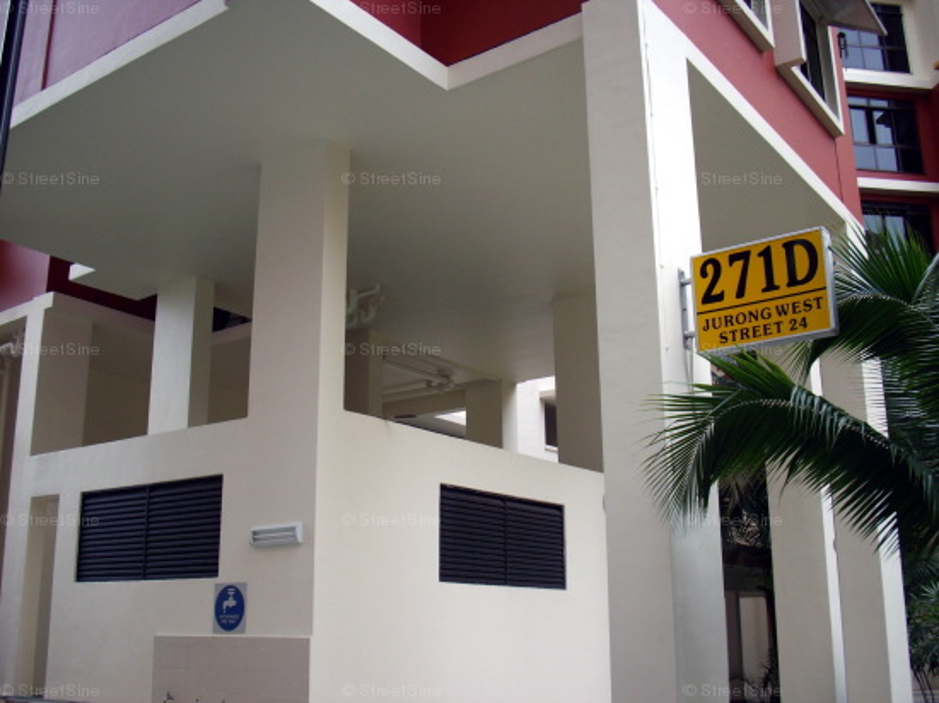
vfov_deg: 38.6
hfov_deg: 50.2
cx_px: 470
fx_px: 1003
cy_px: 352
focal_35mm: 37
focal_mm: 6.2
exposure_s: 1/160
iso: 80
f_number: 2.8
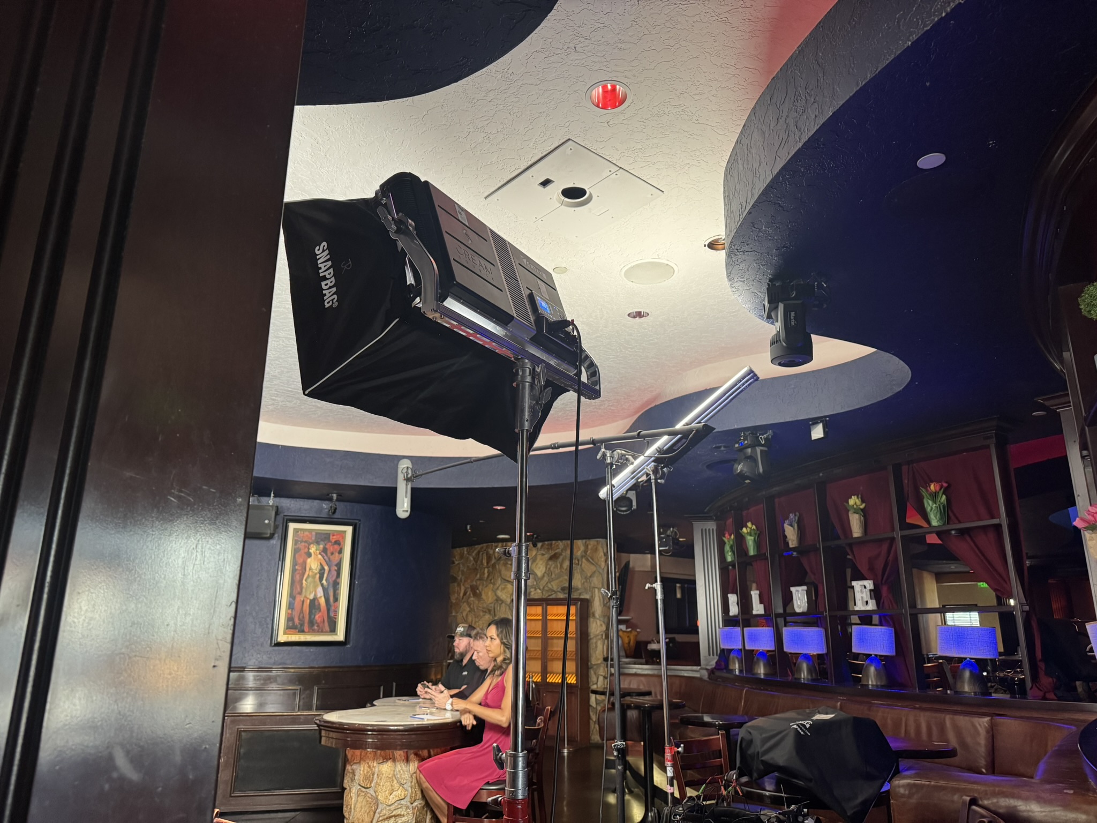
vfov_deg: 56.8
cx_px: 548
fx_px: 761
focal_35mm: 24
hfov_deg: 71.6
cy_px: 412
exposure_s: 1/60
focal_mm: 6.76
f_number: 1.78
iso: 400
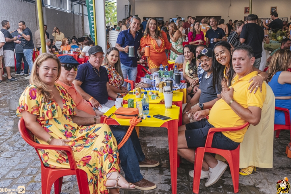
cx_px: 145
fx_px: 299
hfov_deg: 51.9
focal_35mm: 37
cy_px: 98
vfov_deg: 35.9
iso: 1600
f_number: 4
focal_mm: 24
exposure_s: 1/800
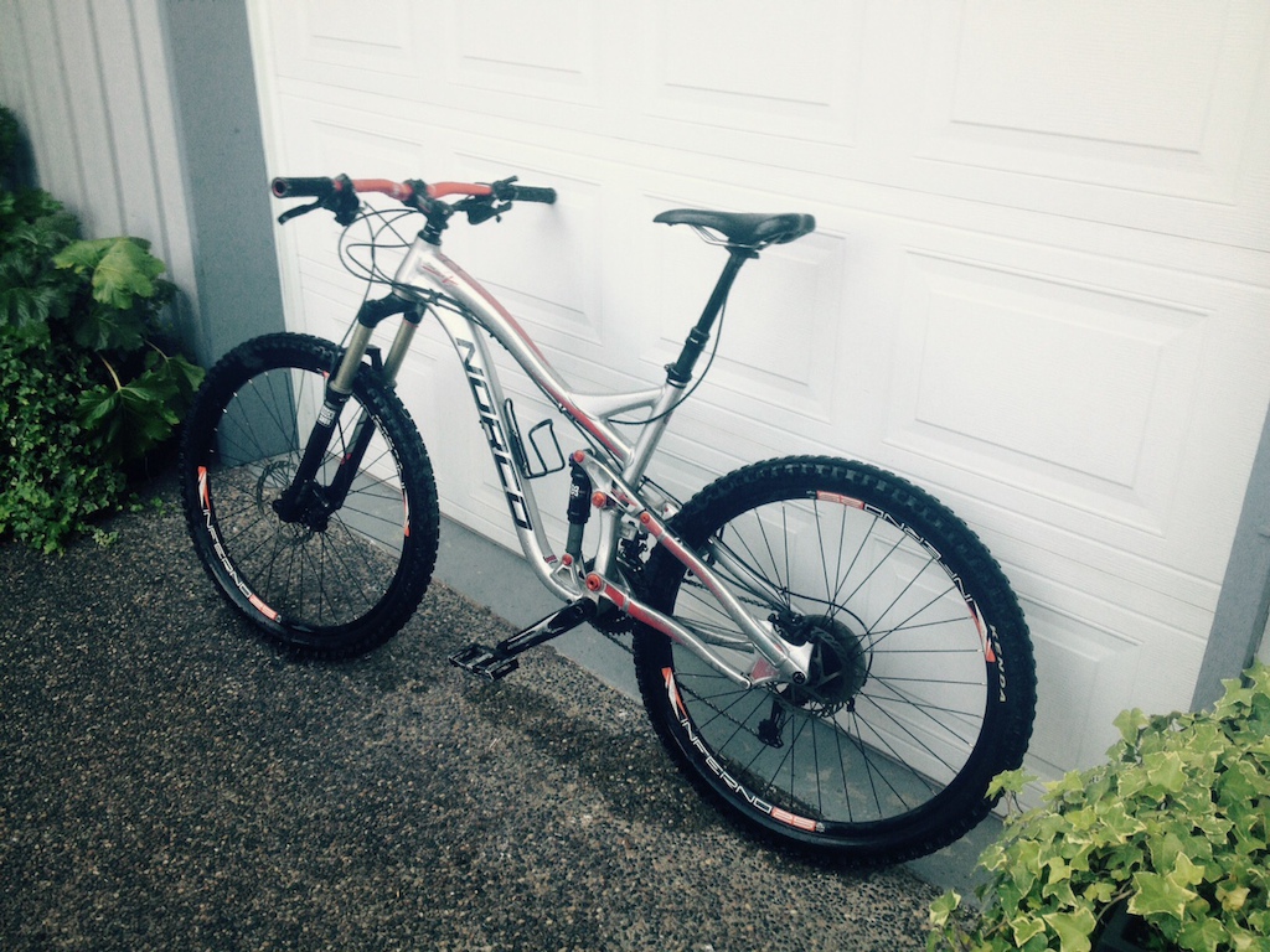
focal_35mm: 35
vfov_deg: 40.7
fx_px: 1284
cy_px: 476
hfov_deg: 52.6
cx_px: 635
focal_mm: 4.28
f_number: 2.4
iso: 50
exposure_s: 1/60
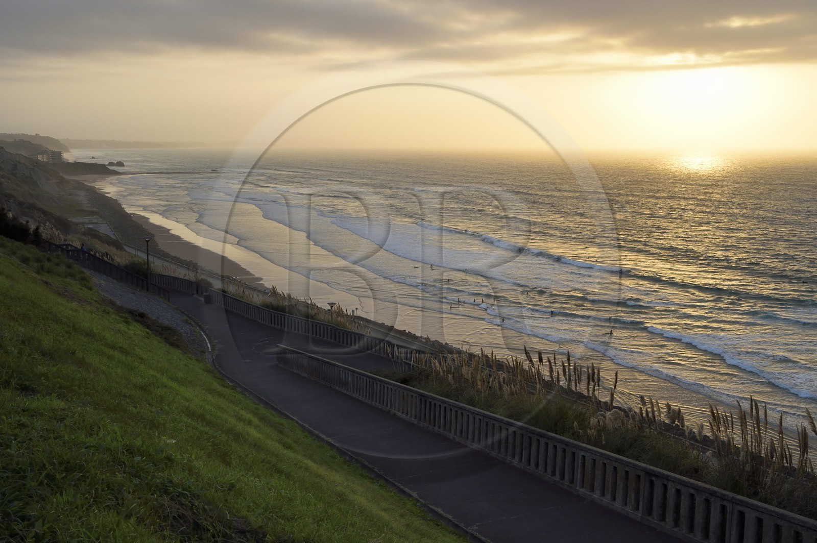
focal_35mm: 36
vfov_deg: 36.8
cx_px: 408
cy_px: 272
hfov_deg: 53.2
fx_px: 816
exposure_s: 1/200
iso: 800
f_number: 20
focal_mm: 36
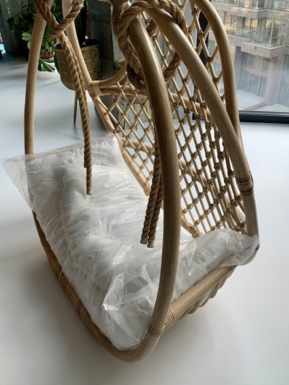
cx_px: 148
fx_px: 345
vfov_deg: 58.2
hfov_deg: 45.5
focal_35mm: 31
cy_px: 174
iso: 25
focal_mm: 4.25
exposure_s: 1/122
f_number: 1.8
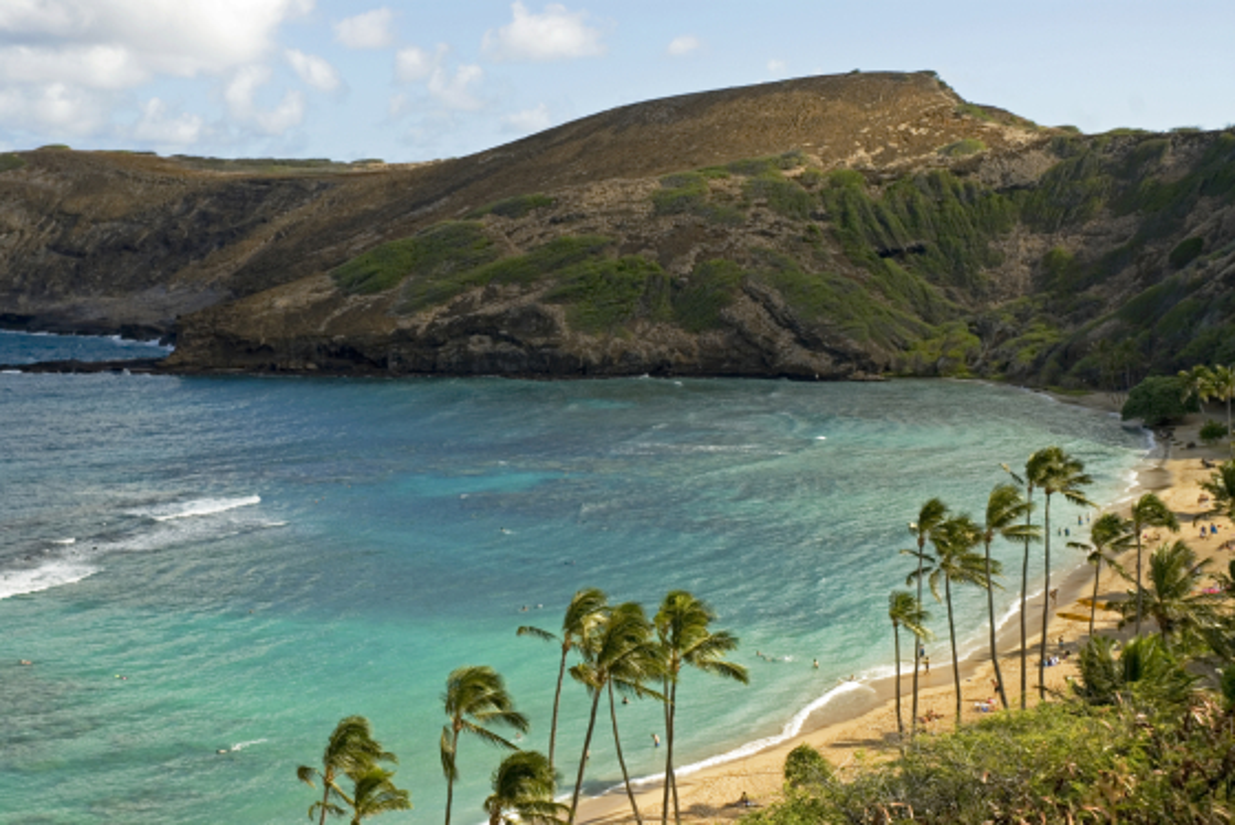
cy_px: 412
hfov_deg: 35.0
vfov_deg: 23.8
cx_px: 618
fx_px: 1956
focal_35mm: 57
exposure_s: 1/125
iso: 100
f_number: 9
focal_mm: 38
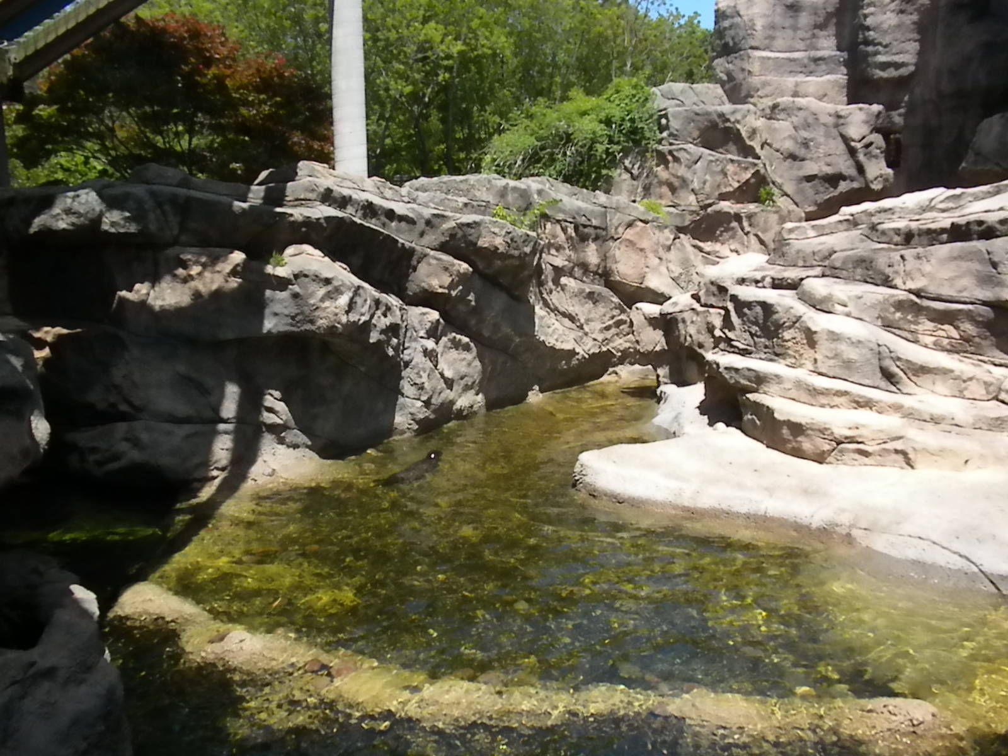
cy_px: 378
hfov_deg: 50.1
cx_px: 504
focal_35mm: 37
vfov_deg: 38.7
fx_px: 1077
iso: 640
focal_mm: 6.6
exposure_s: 1/480
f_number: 10
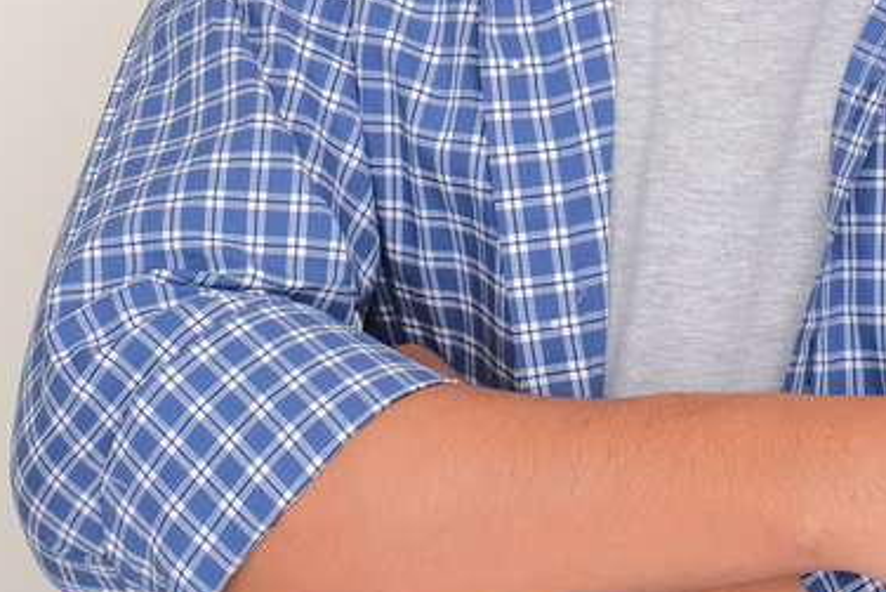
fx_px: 4924
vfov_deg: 6.8
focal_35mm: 200
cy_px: -228
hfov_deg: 10.2
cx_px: 778
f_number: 7.1
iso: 250
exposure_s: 1/100
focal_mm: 31.1
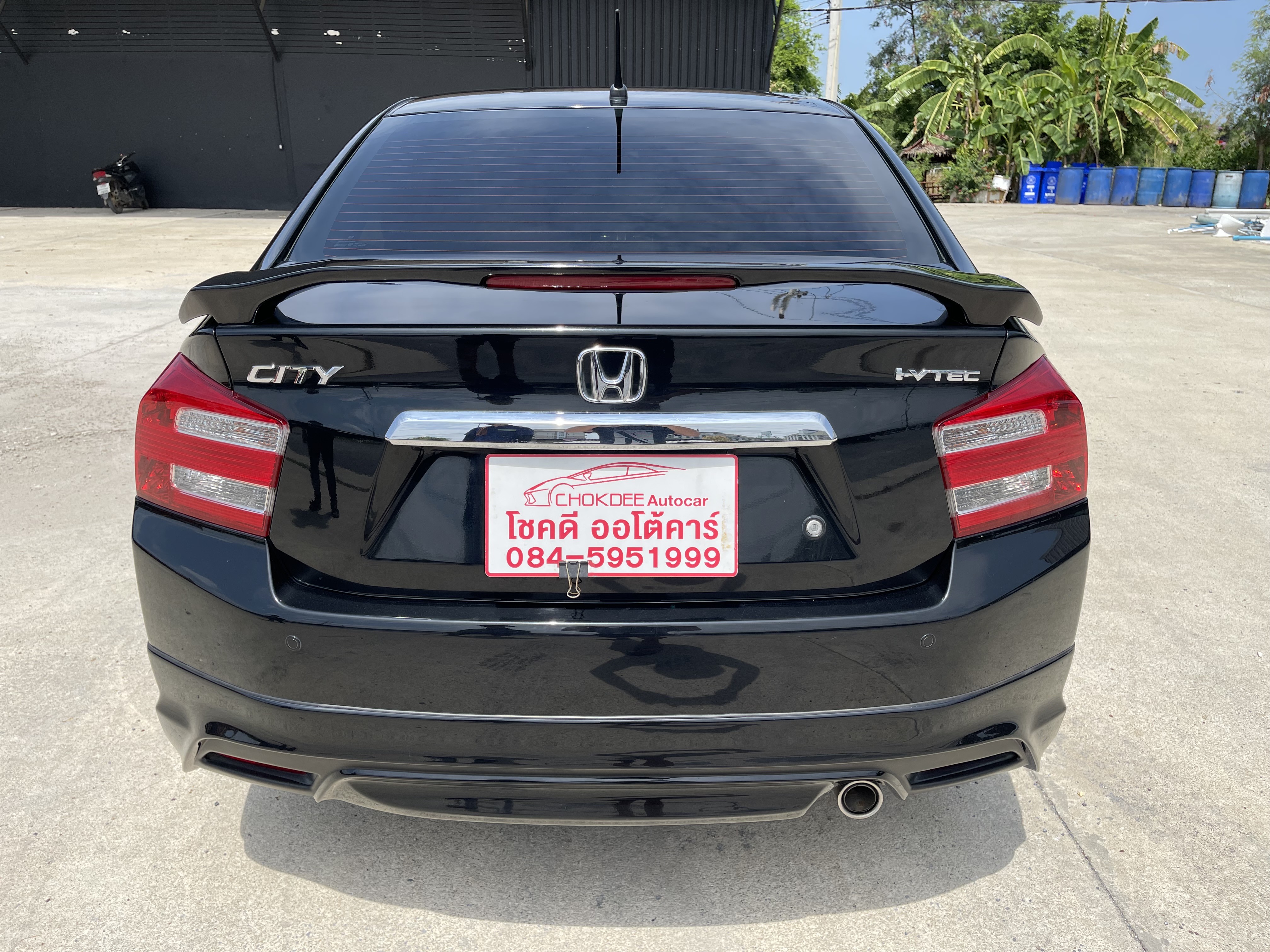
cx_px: 635
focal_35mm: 26
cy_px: 476
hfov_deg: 67.3
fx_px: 954
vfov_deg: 53.1
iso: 32
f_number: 1.6
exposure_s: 1/3663
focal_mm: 5.1
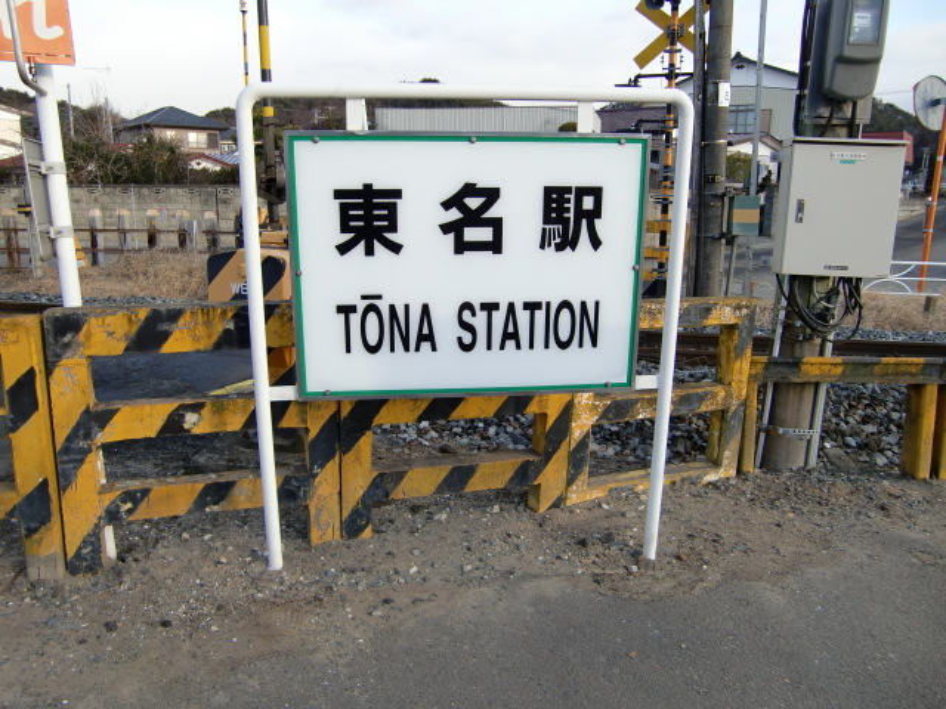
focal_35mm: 28
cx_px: 473
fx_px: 765
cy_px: 354
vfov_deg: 49.7
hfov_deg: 63.4
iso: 64
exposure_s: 1/320
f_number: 2.6
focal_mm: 4.9
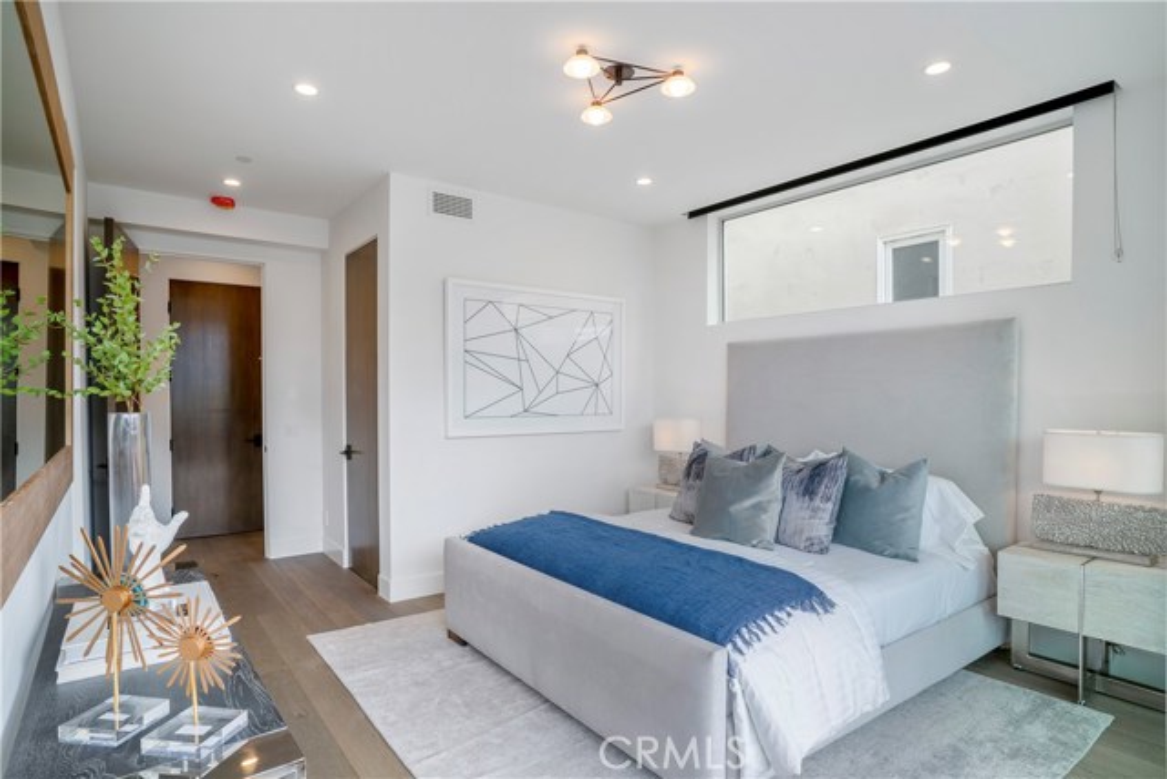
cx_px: 584
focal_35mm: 18
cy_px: 390
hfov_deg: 90.0
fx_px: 584
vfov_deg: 67.4
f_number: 8
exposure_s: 1/125
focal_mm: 18
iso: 125
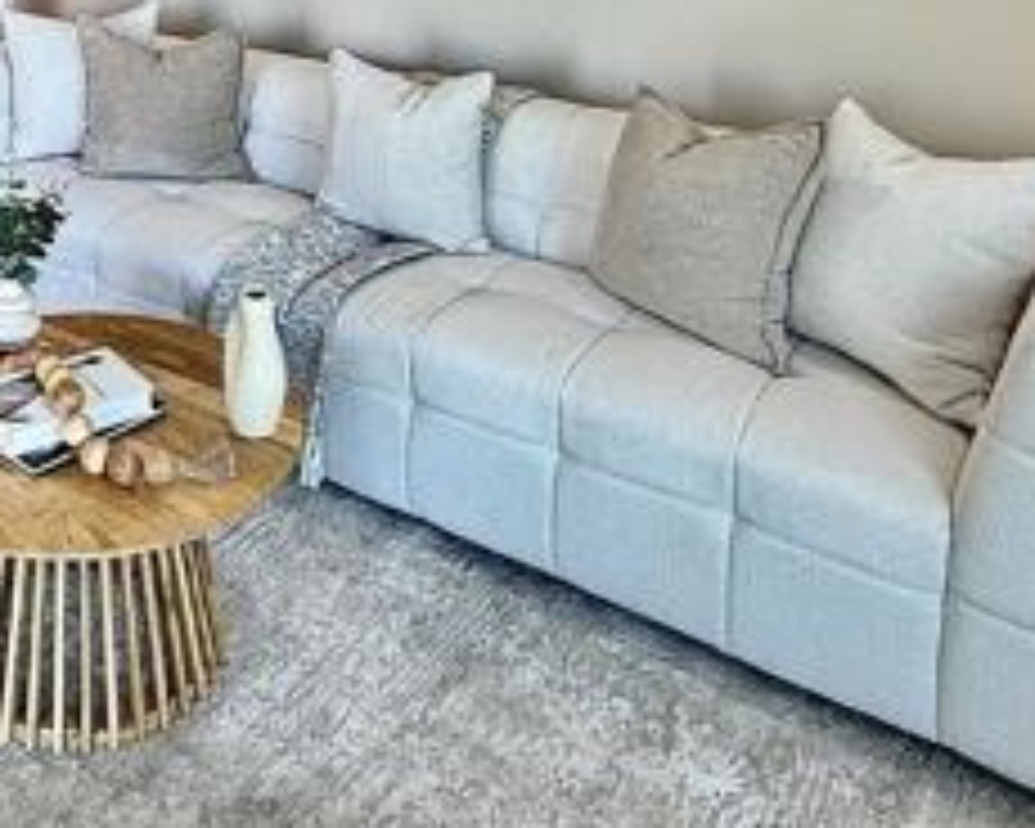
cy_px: -99
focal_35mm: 38
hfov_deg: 44.5
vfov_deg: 33.7
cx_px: 144
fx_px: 1164
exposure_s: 1/120
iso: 125
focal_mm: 2.22
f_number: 2.2
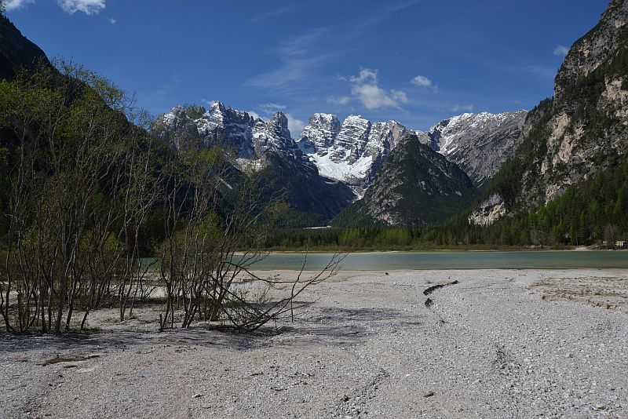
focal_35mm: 30
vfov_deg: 43.6
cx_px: 314
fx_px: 523
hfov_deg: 61.9
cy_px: 210
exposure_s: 1/500
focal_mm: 30
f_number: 11
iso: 125
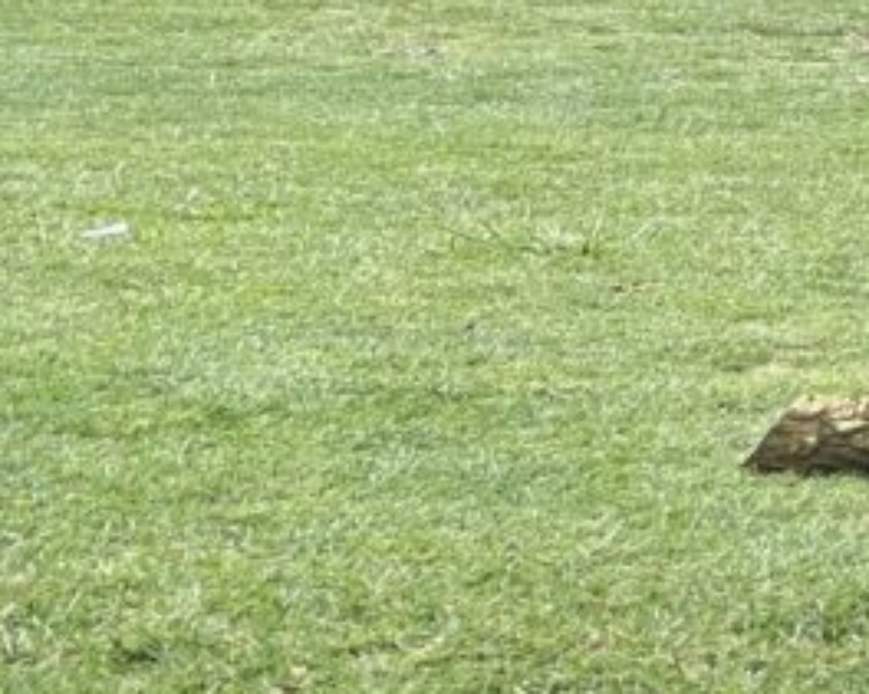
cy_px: -349
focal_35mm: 242
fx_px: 6222
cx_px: 1662
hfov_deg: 7.7
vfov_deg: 6.3
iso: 20
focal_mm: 7.5
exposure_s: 1/473
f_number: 2.2
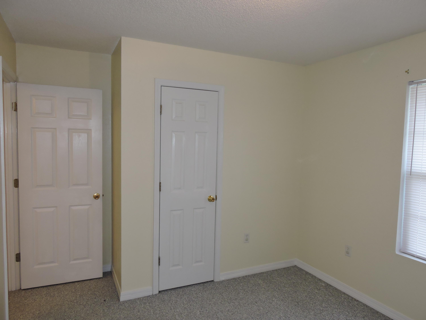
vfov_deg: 56.8
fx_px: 295
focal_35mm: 24
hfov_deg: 71.6
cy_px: 160
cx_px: 213
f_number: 3.3
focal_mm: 4.3
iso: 200
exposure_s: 1/30
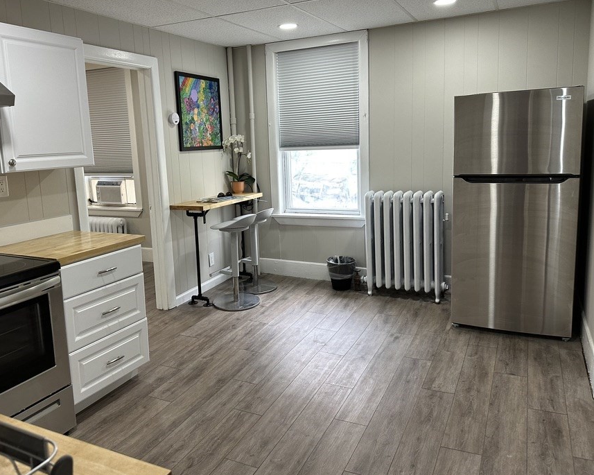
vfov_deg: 51.4
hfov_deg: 62.0
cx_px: 262
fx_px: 492
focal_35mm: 28
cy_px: 217
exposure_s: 1/120
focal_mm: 6.86
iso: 160
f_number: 1.78
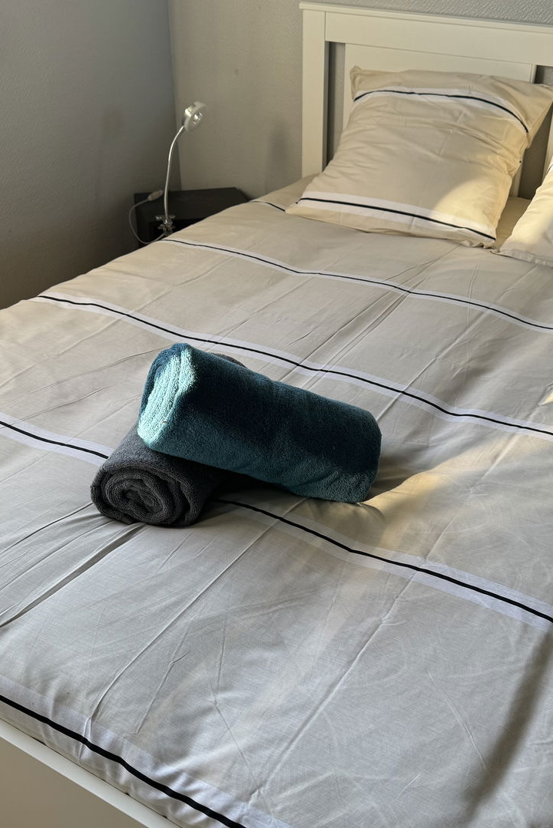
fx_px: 852
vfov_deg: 51.9
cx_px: 330
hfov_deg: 35.8
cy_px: 417
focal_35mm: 37
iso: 64
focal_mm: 6.76
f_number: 1.78
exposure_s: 1/163
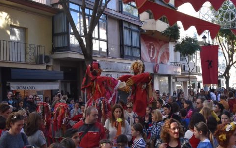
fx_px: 283
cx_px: 138
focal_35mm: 44
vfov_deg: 29.2
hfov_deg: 45.1
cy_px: 76
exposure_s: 1/250
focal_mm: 18
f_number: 8
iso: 800
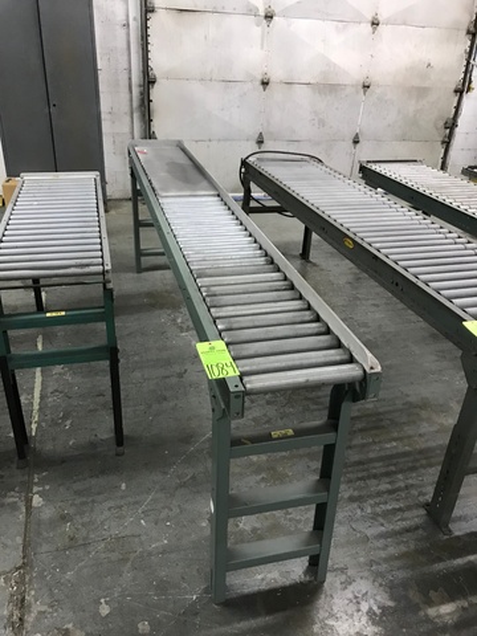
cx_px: 238
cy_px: 318
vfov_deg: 63.4
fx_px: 514
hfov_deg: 49.7
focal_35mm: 28
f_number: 1.8
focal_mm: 3.99
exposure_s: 1/15
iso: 50
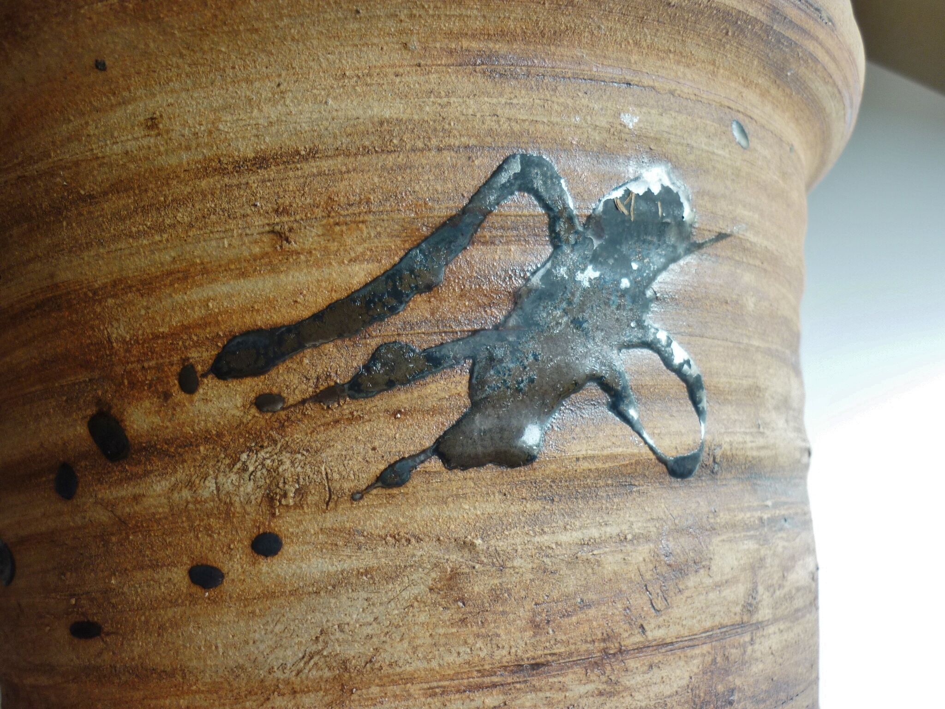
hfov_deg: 55.4
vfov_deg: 42.9
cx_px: 472
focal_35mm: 33
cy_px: 354
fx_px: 901
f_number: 2.8
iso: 80
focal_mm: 5.5
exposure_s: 1/30
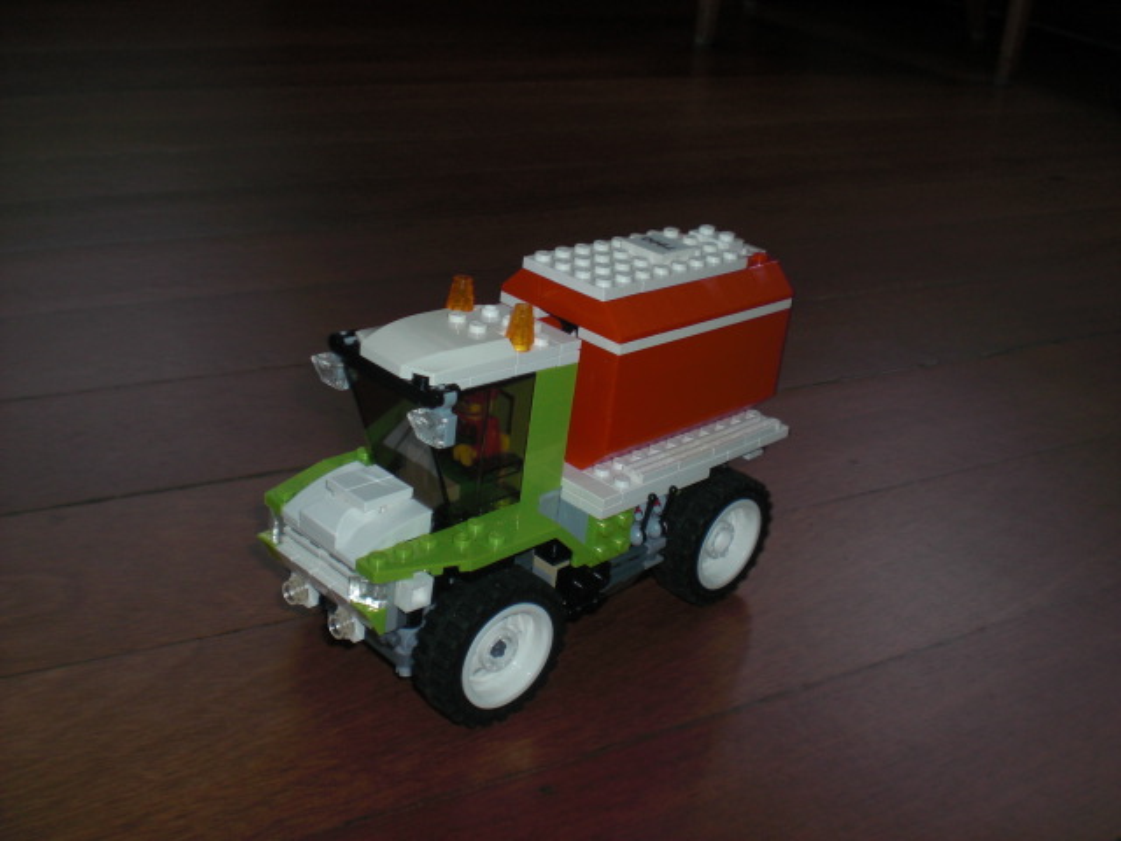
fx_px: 1231
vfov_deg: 37.7
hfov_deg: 49.0
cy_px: 420
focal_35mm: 38
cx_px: 560
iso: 64
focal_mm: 6.3
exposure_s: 1/30
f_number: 3.1
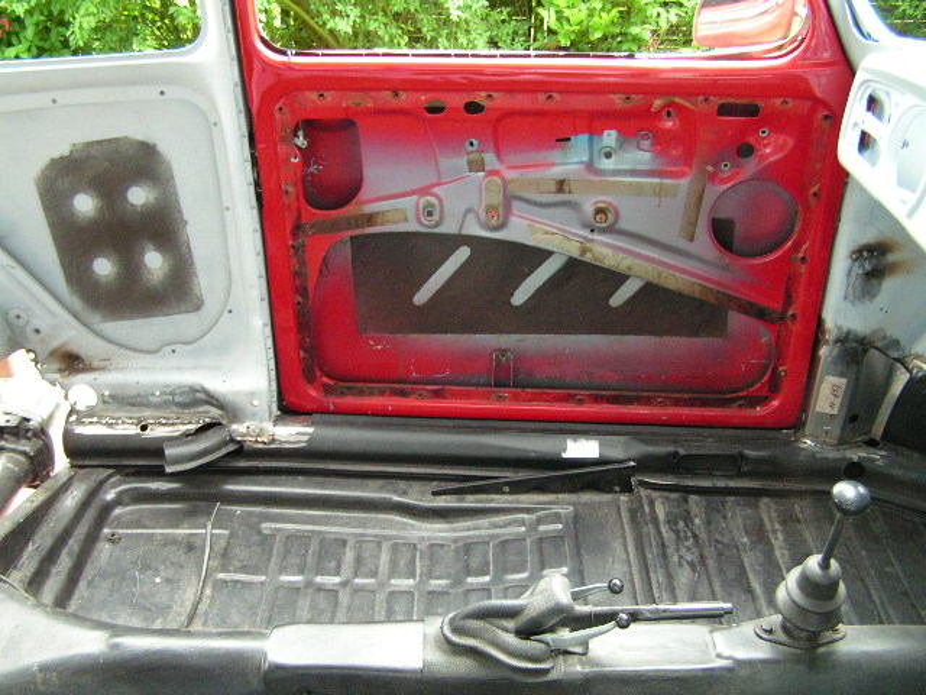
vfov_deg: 37.7
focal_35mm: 38
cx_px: 463
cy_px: 348
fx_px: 1017
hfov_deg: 49.0
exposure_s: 1/25
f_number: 2.8
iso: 200
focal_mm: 6.3
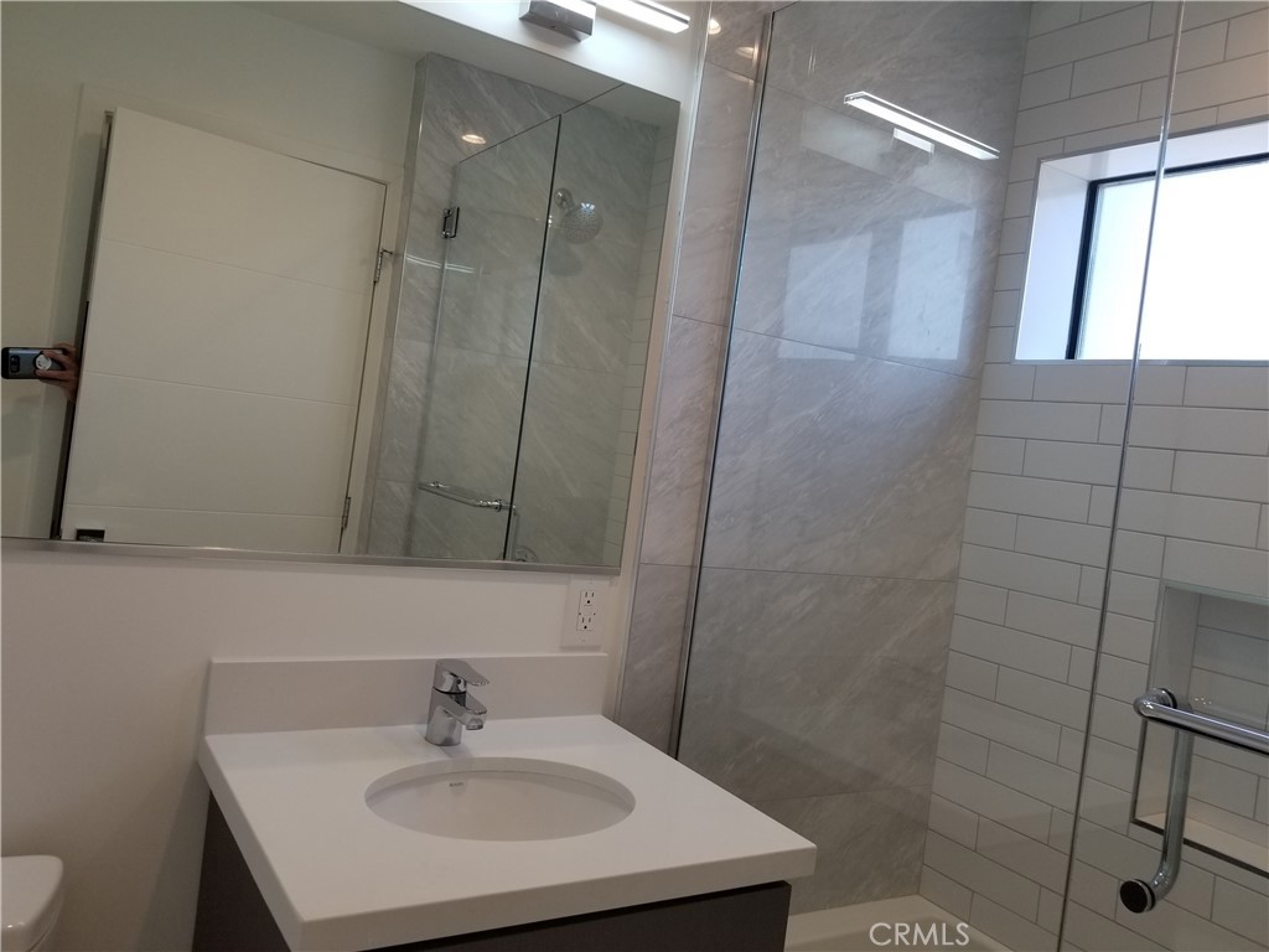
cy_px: 476
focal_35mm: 26
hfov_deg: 67.3
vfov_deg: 53.1
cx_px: 634
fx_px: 953
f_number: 1.7
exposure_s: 1/121
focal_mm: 4.25
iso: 50
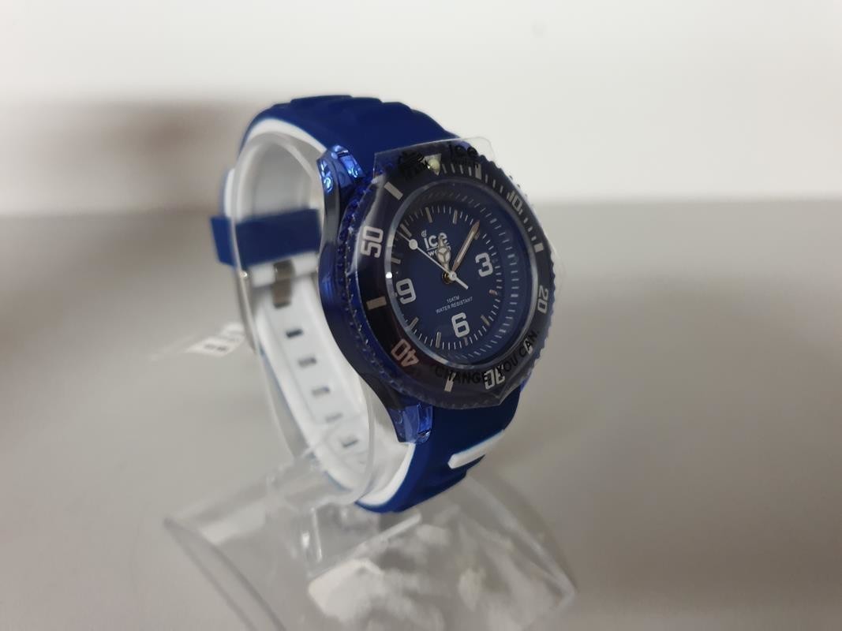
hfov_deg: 67.3
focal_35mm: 26
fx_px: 632
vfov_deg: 53.1
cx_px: 421
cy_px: 316
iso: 250
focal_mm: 4.3
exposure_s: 1/50
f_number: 1.5
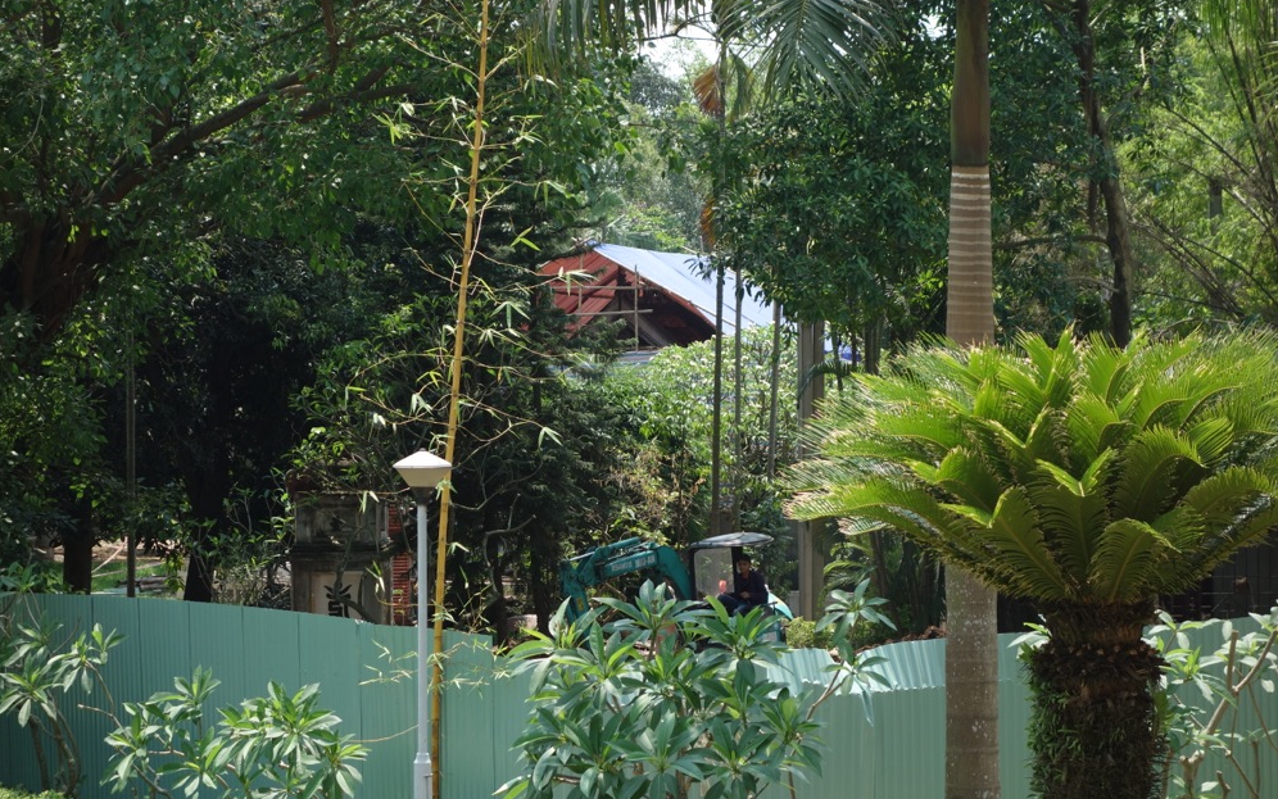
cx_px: 638
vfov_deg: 14.7
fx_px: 3101
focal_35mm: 89
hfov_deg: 23.3
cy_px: 375
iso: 125
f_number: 5
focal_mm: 32.17
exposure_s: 1/320
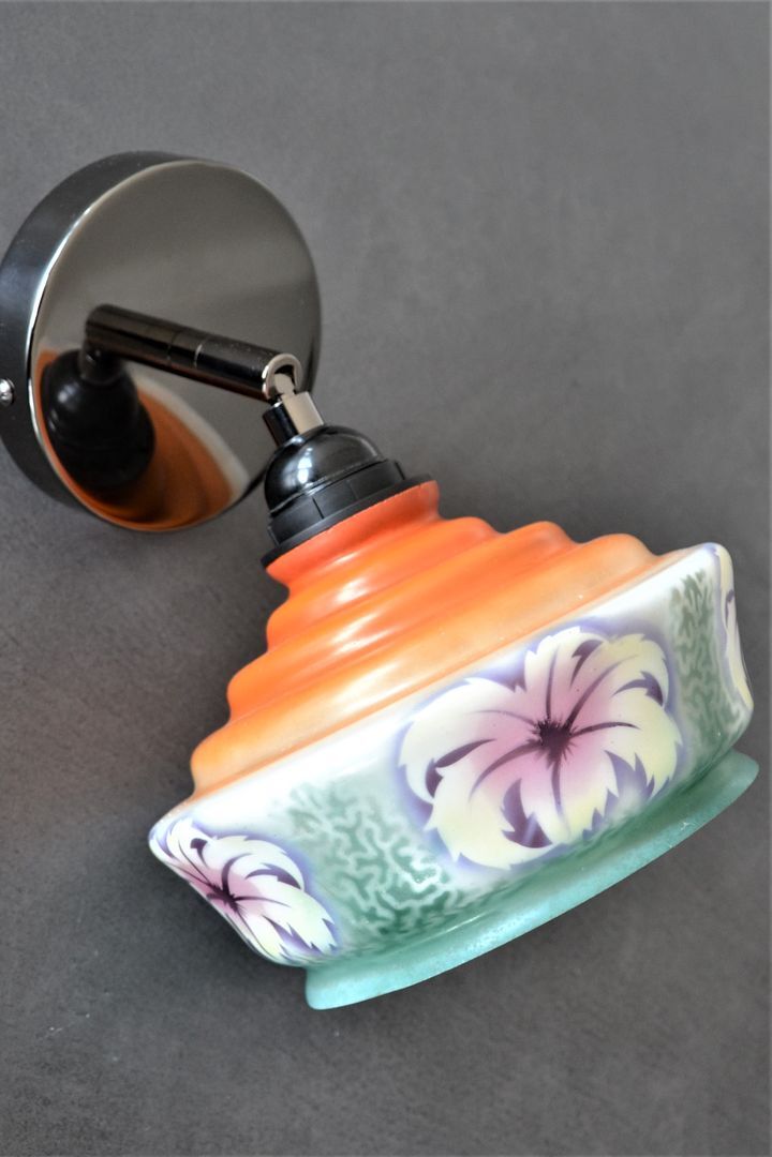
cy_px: 578
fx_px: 1206
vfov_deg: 51.3
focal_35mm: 38
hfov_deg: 35.5
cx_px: 386
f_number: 4.5
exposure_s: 1/80
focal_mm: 25
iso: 400
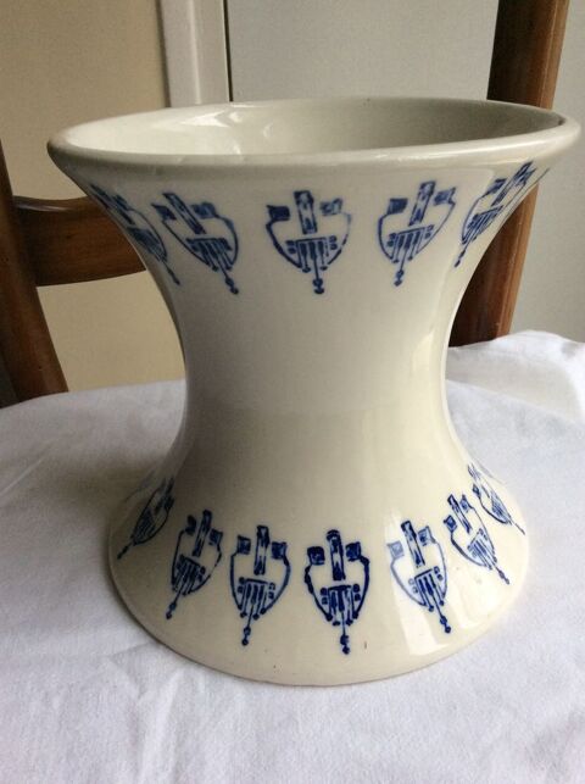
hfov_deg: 44.0
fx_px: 723
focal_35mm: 32
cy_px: 392
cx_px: 292
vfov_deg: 56.9
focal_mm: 3.3
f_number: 2.4
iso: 64
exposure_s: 1/100
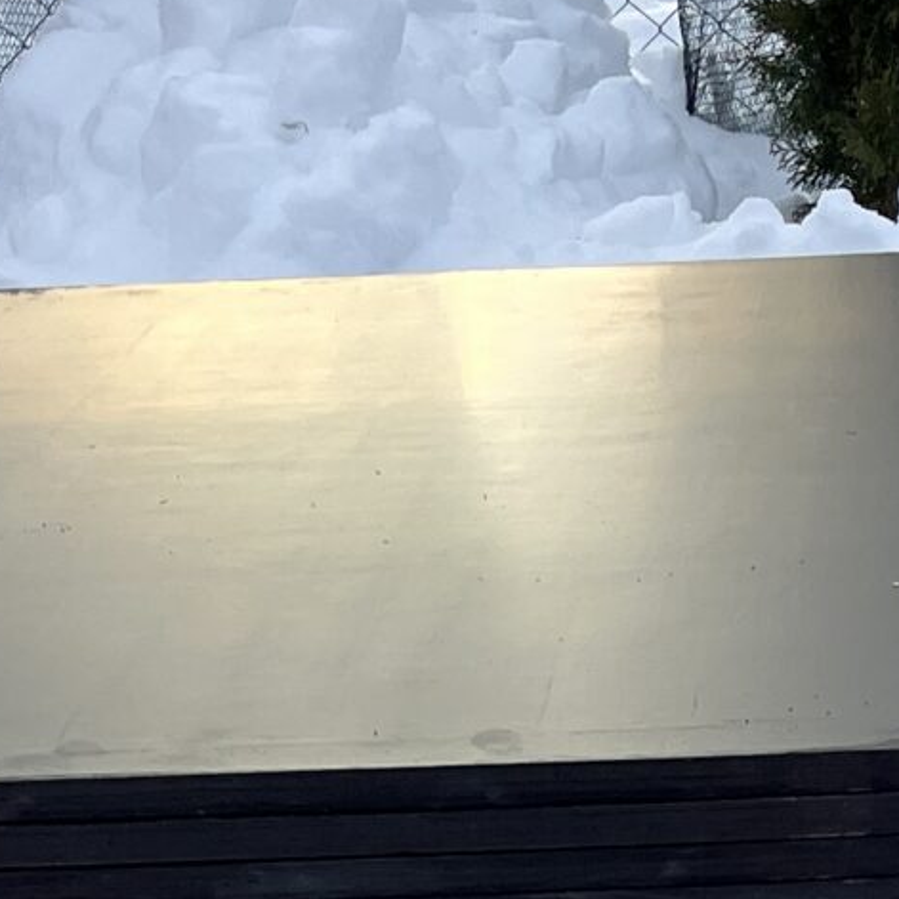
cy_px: 1773
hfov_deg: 13.8
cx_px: 889
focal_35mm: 125
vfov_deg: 12.4
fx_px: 3673
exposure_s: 1/1862
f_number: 1.6
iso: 50
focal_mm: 5.1
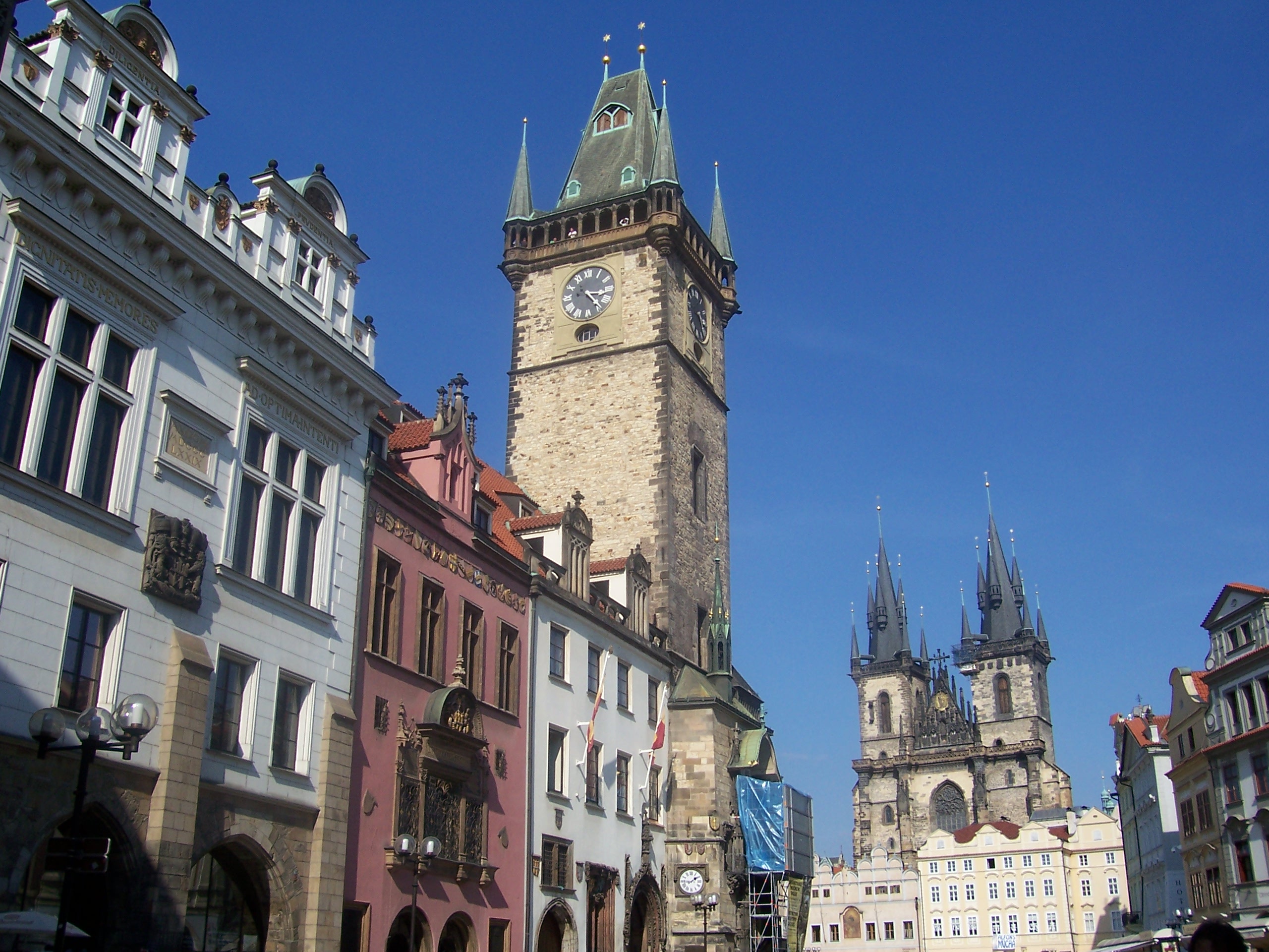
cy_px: 476
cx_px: 634
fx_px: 1246
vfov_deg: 41.8
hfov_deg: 54.0
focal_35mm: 34
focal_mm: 5.6
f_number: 5.6
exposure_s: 1/750
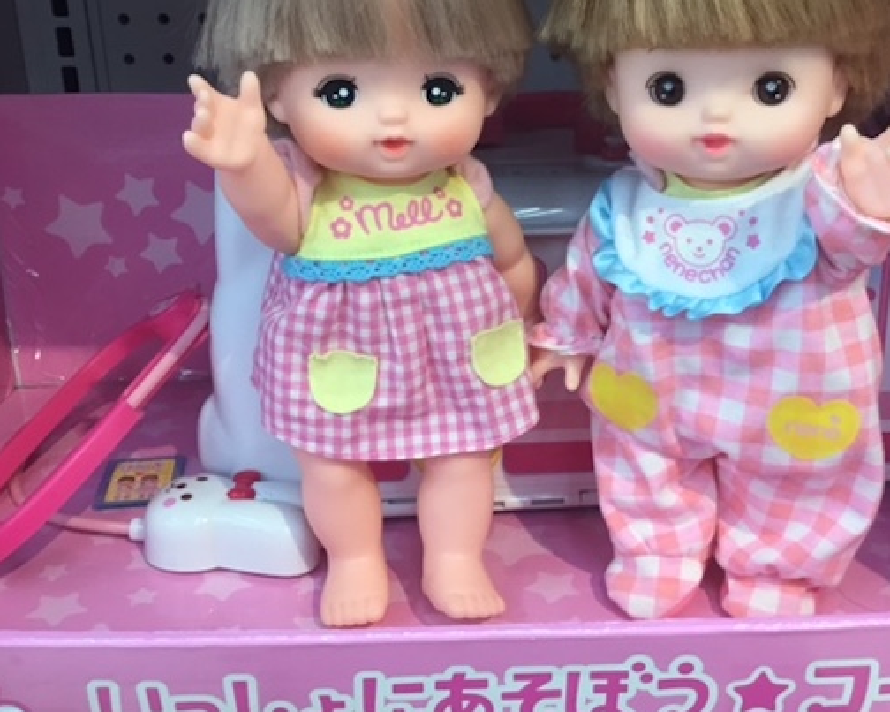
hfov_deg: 43.7
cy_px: 305
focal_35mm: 42
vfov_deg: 35.6
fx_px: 1106
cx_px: 502
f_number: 2.4
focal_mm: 3.3
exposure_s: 1/30
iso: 80
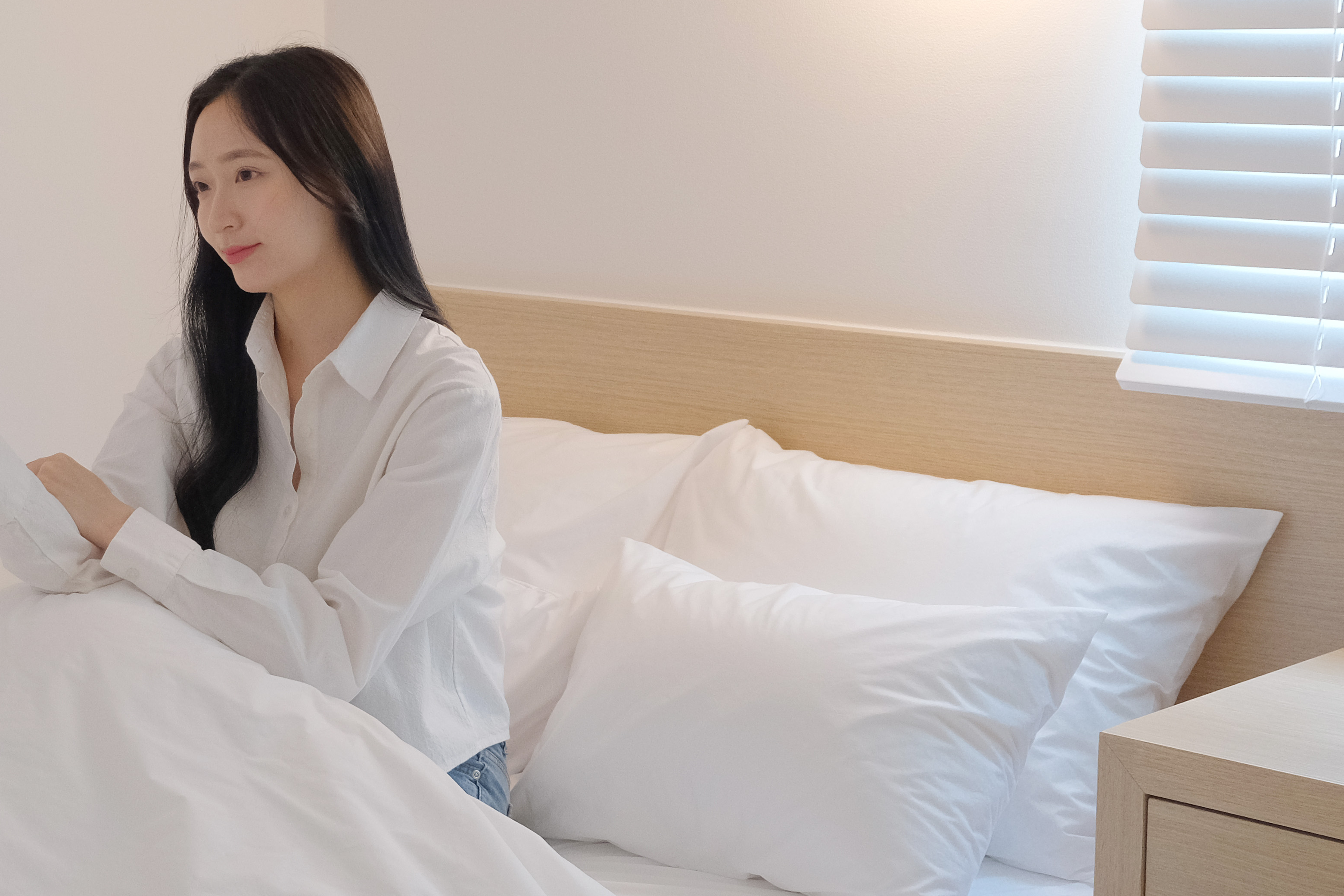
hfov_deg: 30.7
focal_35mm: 64
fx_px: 2389
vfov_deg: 21.2
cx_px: 294
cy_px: 345
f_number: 3.2
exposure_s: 1/100
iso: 1600
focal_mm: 21.4
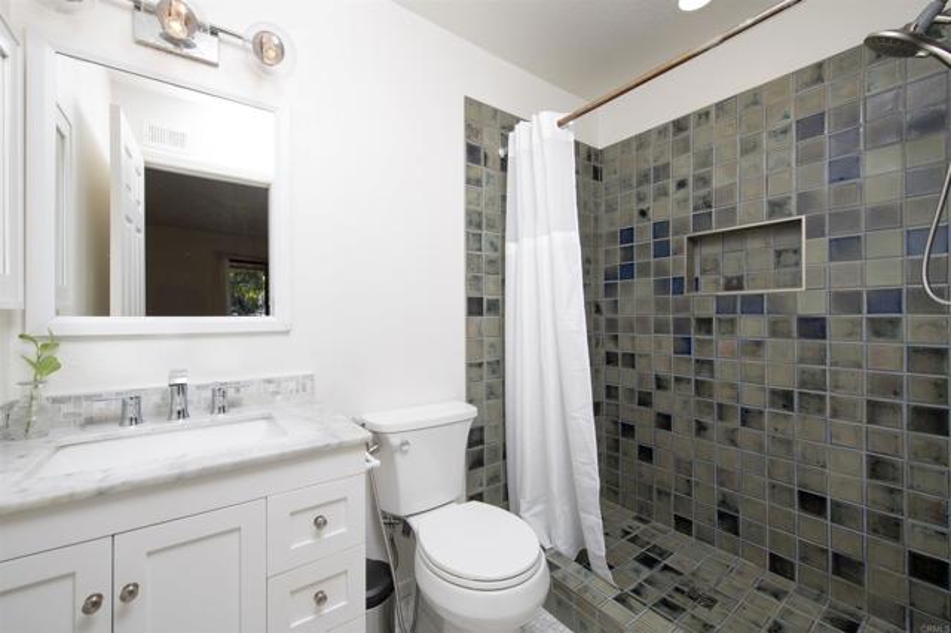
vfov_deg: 81.1
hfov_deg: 104.3
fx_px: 370
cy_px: 316
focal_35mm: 14
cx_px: 476
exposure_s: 1/250
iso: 320
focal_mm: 14
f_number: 7.1
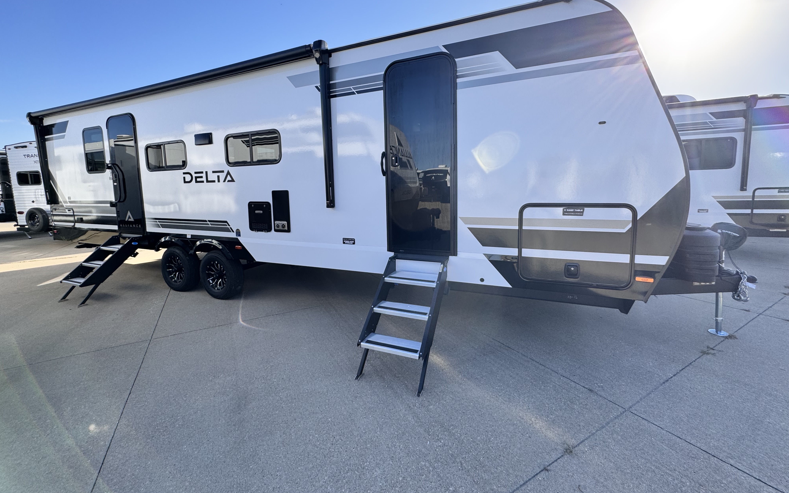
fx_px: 323
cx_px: 391
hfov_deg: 101.5
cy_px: 221
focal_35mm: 15
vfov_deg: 74.6
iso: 50
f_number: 2.2
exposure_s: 1/620
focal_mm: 2.22
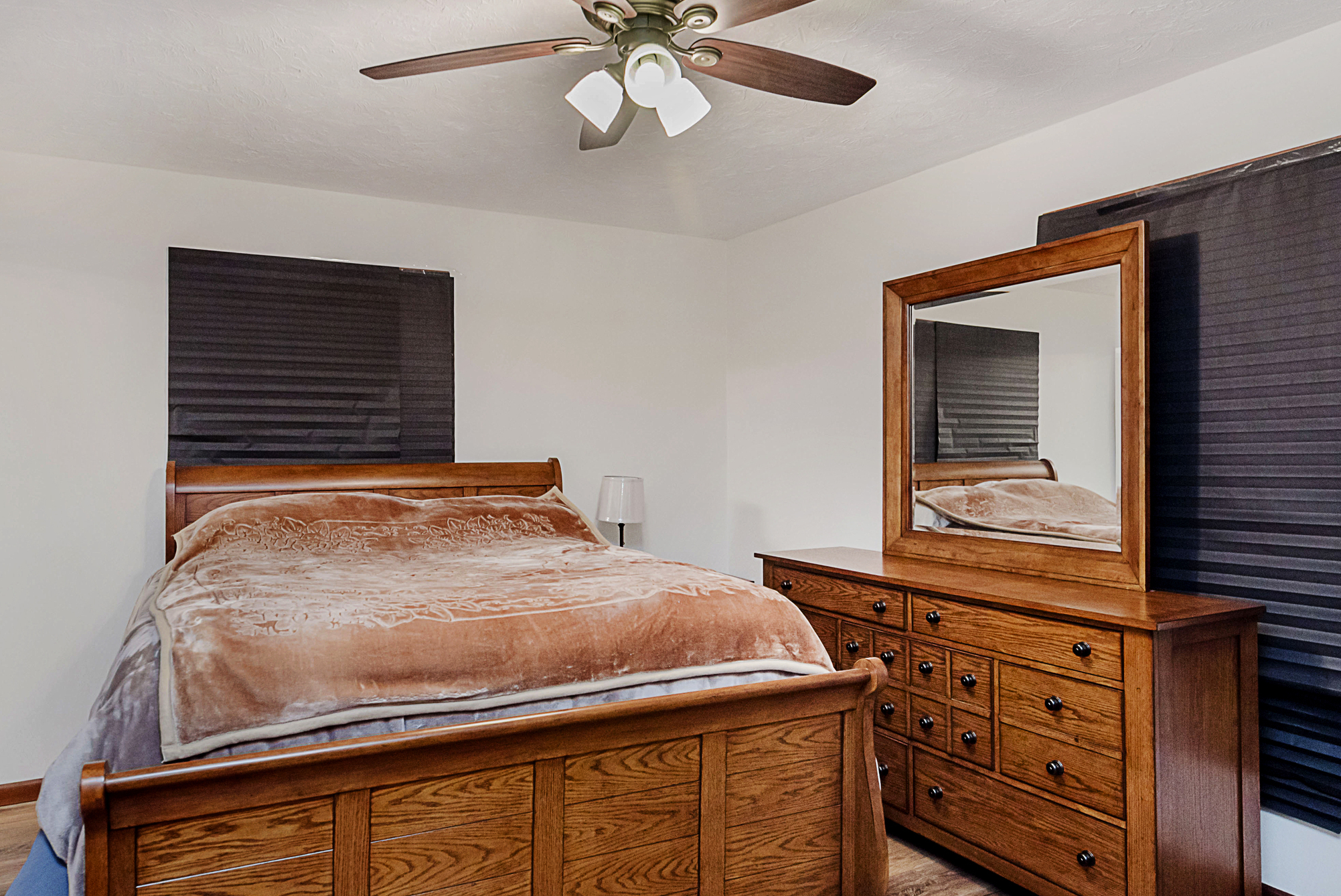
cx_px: 607
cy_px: 426
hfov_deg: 75.9
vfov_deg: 55.2
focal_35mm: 23
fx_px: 857
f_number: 5.6
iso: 320
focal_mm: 15
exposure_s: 1/60
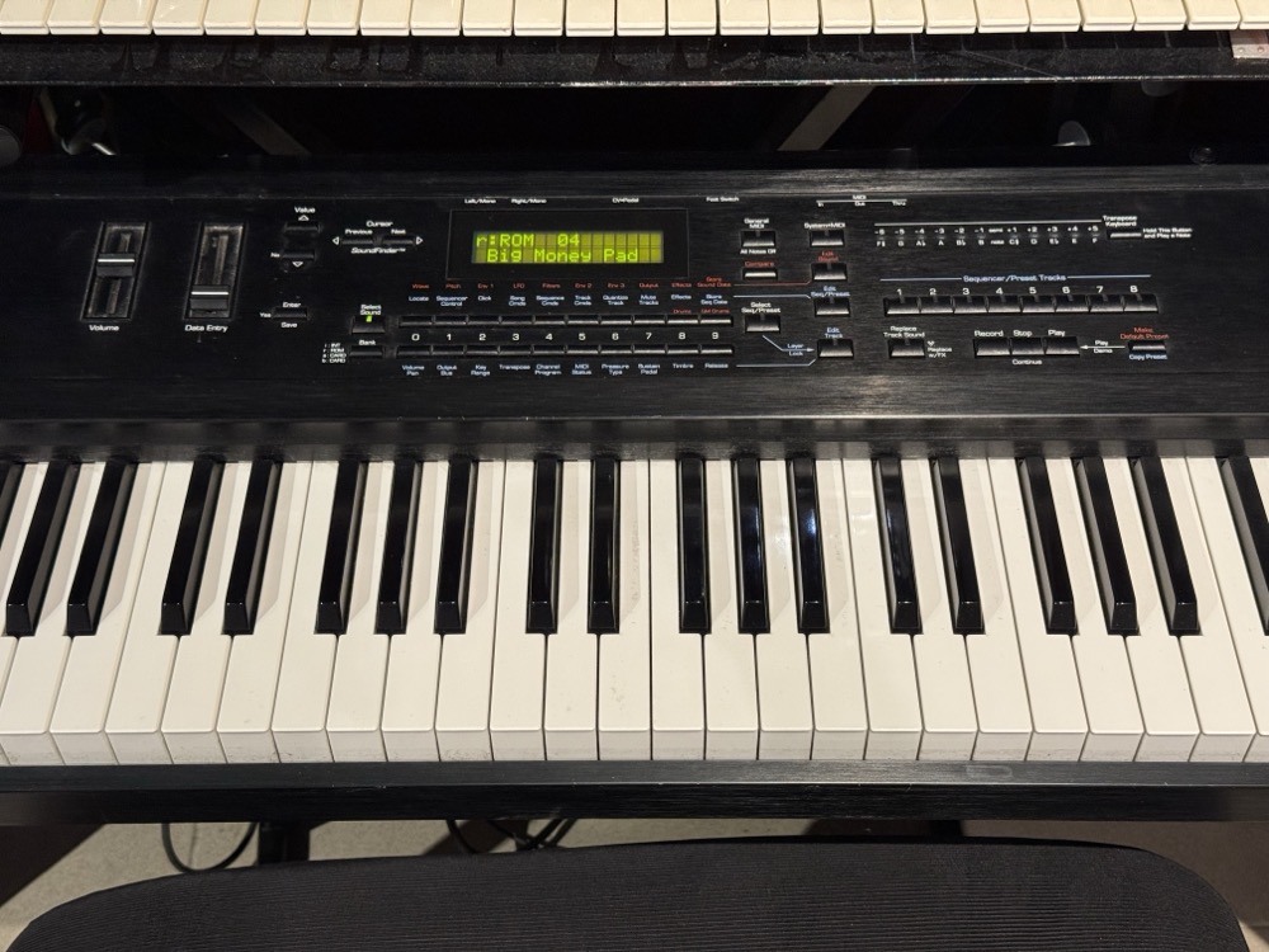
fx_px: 1760
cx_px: 634
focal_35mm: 48
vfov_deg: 30.3
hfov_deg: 39.7
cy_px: 476
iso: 250
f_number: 1.78
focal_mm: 6.76
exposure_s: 1/60
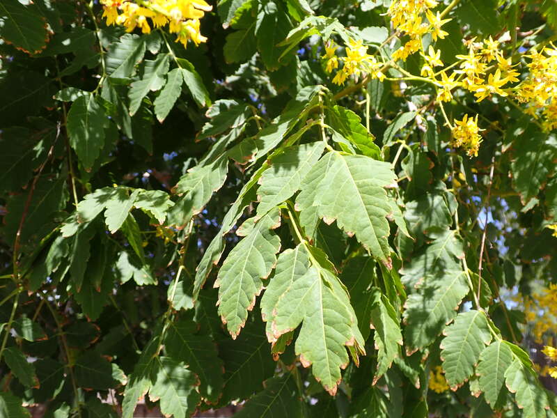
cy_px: 209
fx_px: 483
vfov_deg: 46.8
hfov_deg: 60.0
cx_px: 278
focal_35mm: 30
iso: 100
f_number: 3.2
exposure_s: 1/500
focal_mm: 5.4
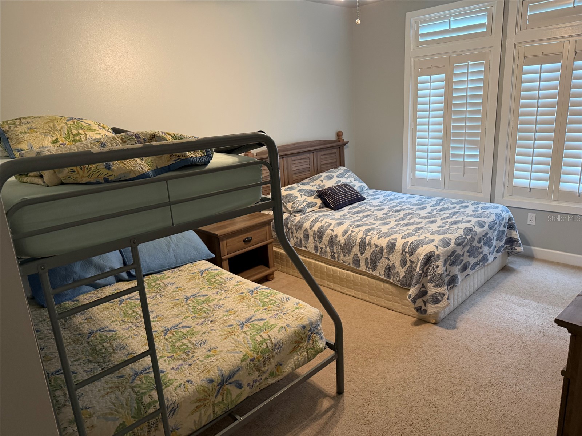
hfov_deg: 71.6
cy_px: 218
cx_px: 291
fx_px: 404
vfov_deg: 56.8
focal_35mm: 24
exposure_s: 1/60
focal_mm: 6.76
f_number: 1.78
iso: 320
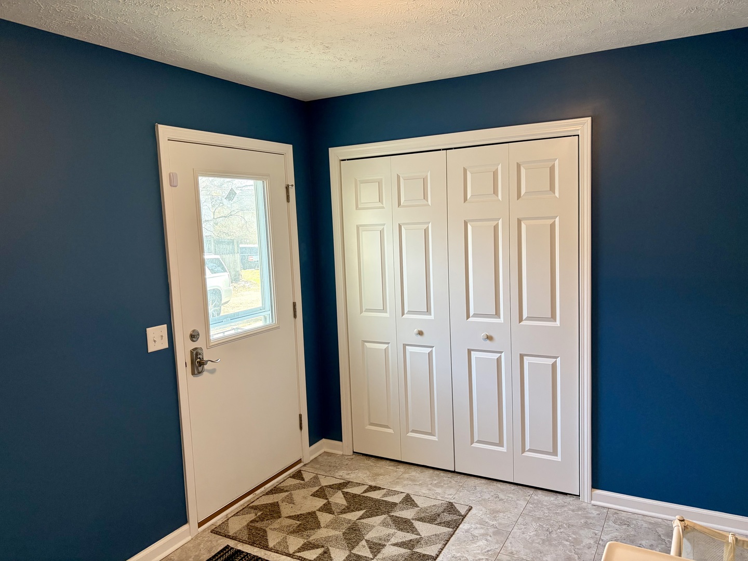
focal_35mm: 26
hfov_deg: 67.3
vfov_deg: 53.1
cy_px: 280
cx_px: 374
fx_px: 562
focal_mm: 5.96
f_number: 1.6
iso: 160
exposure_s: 1/120
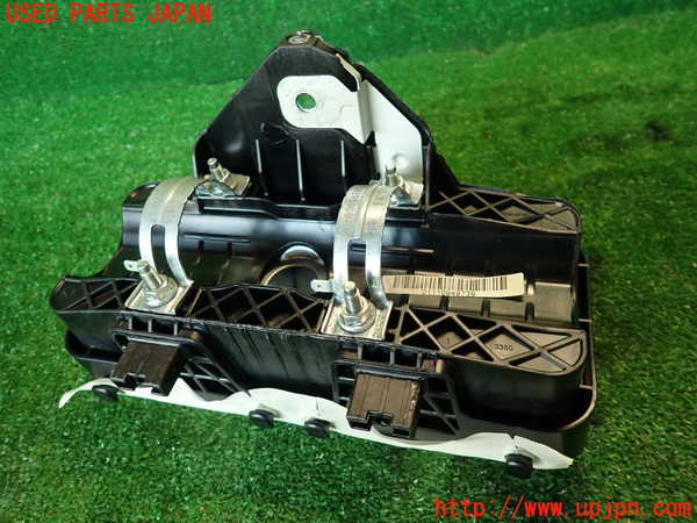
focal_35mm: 25
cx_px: 348
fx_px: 503
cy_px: 262
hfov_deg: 69.4
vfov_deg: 54.9
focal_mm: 4.5
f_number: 2
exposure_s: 1/40
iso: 200
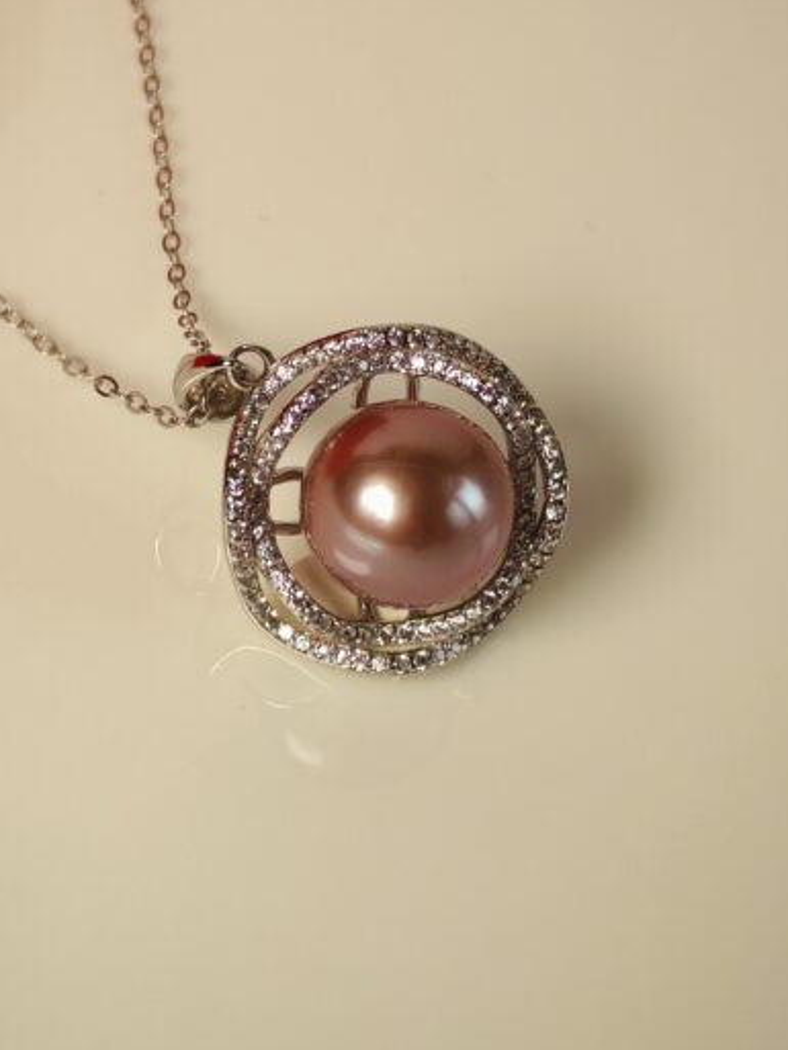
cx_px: 385
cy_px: 467
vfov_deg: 18.5
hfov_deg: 14.0
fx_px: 3216
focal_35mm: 106
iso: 50
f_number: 1.95
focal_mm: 5.52
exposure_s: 1/110
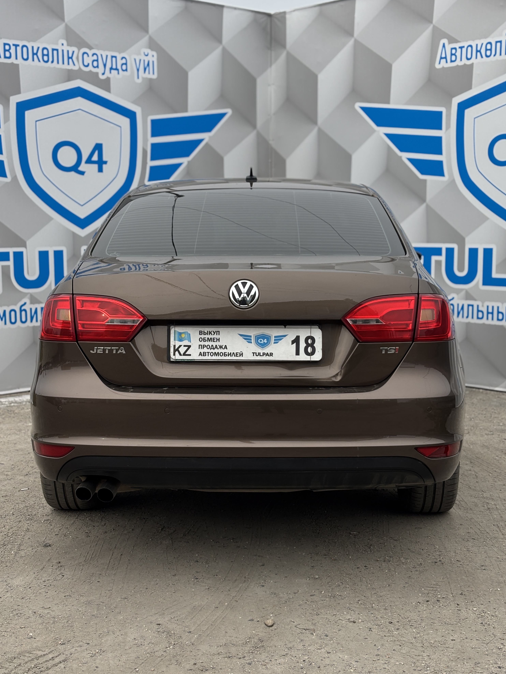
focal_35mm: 53
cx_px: 252
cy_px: 331
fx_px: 1033
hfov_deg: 27.5
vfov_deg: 36.2
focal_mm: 5.96
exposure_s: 1/831
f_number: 1.6
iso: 32
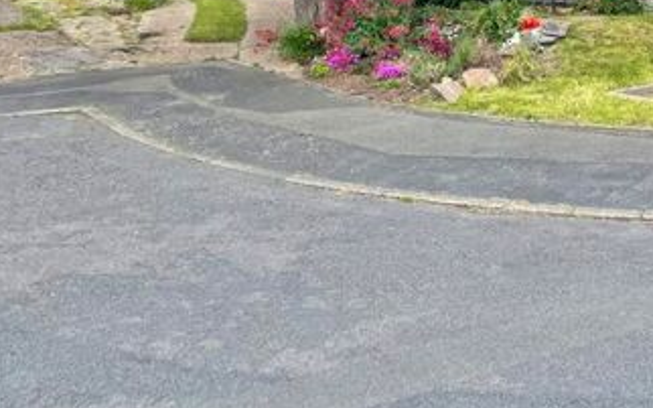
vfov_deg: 20.0
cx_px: 687
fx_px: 1067
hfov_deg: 30.9
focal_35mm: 60
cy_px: -111
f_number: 1.6
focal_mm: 4.2
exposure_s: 1/3040
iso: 32
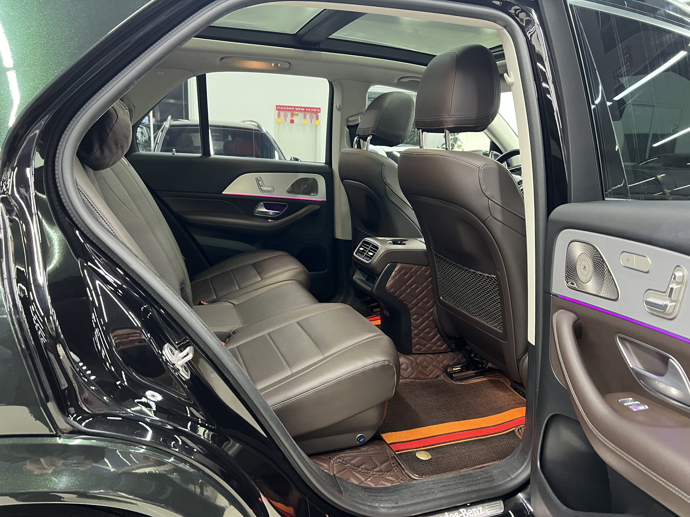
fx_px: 518
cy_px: 258
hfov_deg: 67.3
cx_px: 345
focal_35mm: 26
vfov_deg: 53.1
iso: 400
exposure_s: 1/50
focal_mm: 5.7
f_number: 1.5
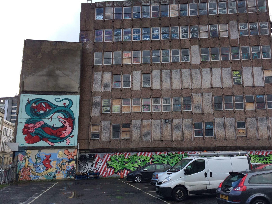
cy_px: 93
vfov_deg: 38.6
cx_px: 155
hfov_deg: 50.0
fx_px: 291
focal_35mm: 37
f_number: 2.2
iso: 32
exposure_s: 1/631
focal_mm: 4.12
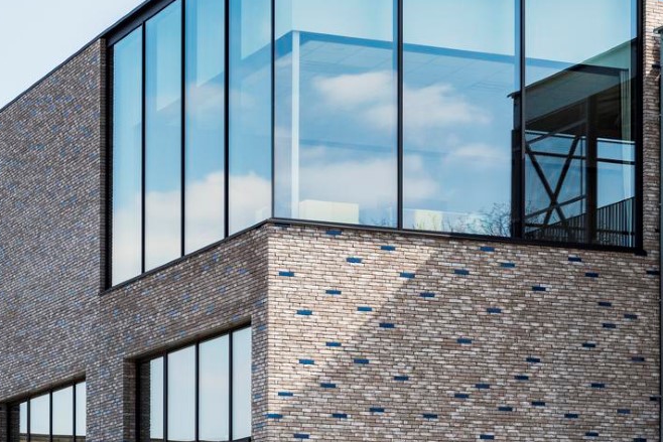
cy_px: 302
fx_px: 2100
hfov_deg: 17.8
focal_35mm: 114
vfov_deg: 12.0
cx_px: 518
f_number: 9.5
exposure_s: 1/250
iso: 100
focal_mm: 50
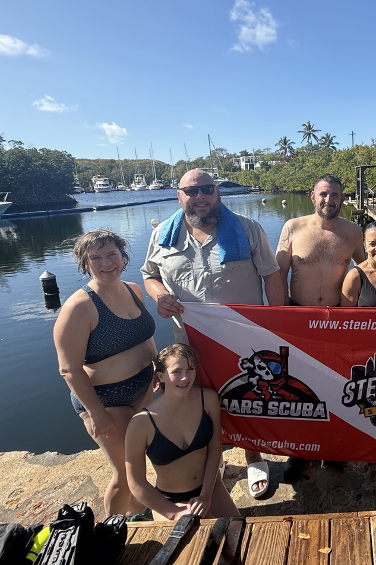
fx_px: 360
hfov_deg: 48.2
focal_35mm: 23
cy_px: 241
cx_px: 352
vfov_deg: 75.7
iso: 50
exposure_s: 1/1087
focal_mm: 2.22
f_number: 2.2
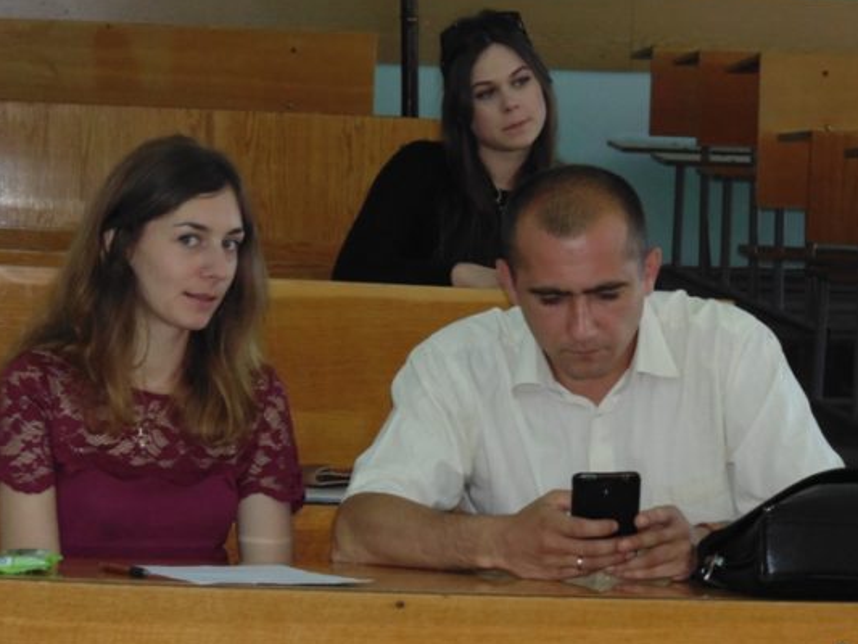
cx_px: 439
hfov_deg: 11.7
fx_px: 4190
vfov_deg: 8.8
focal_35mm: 169
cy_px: 240
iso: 320
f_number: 4.7
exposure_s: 1/60
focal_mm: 23.6
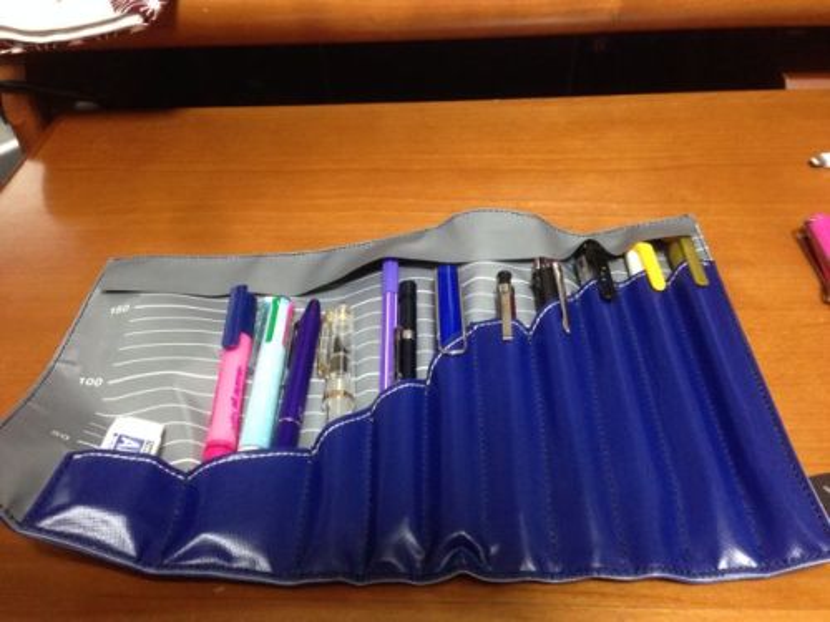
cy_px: 311
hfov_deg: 55.4
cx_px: 415
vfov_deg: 42.9
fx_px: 791
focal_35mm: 33
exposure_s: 1/20
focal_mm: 4.12
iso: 320
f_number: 2.4
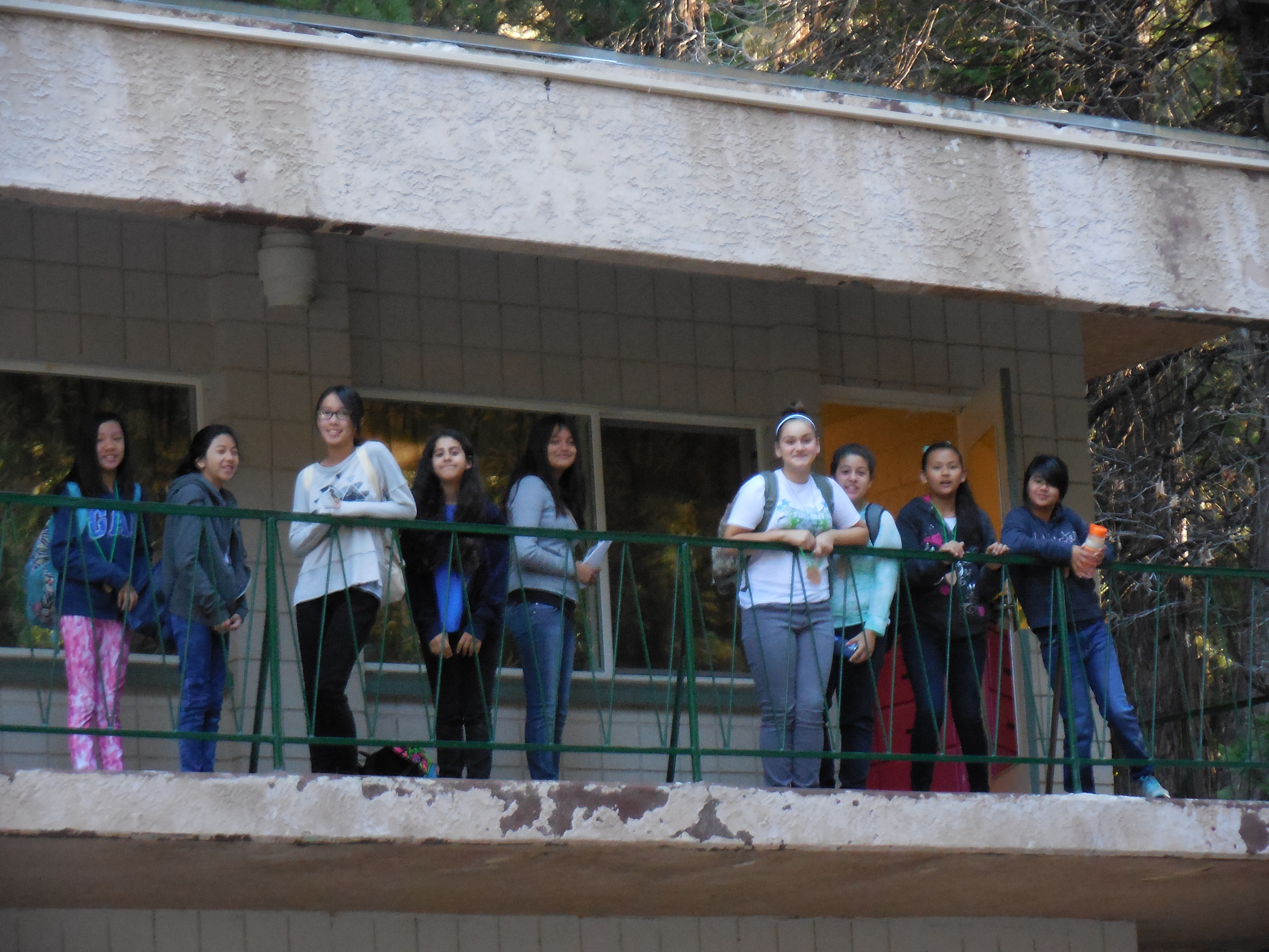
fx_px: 4766
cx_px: 634
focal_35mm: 130
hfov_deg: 15.2
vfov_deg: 11.4
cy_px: 476
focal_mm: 23.4
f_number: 5.3
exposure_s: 1/60
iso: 720
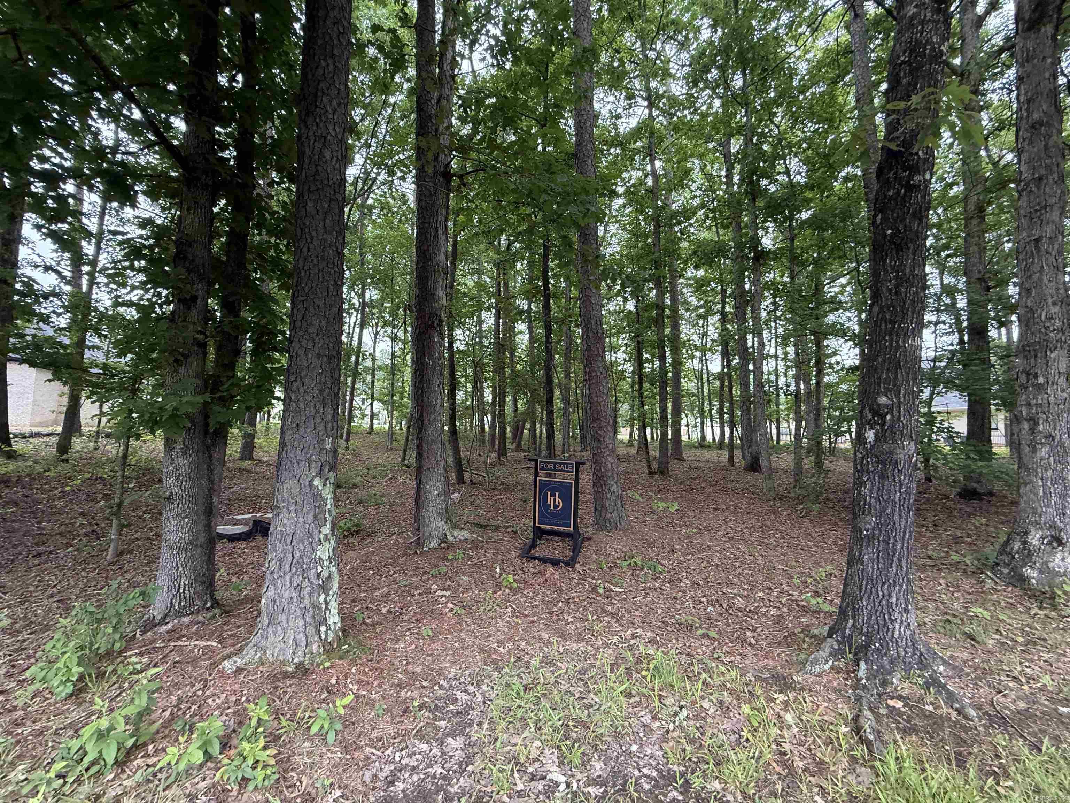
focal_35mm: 14
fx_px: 433
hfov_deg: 102.1
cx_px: 535
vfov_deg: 85.7
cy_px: 402
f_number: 2.2
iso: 250
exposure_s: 1/99
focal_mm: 2.22
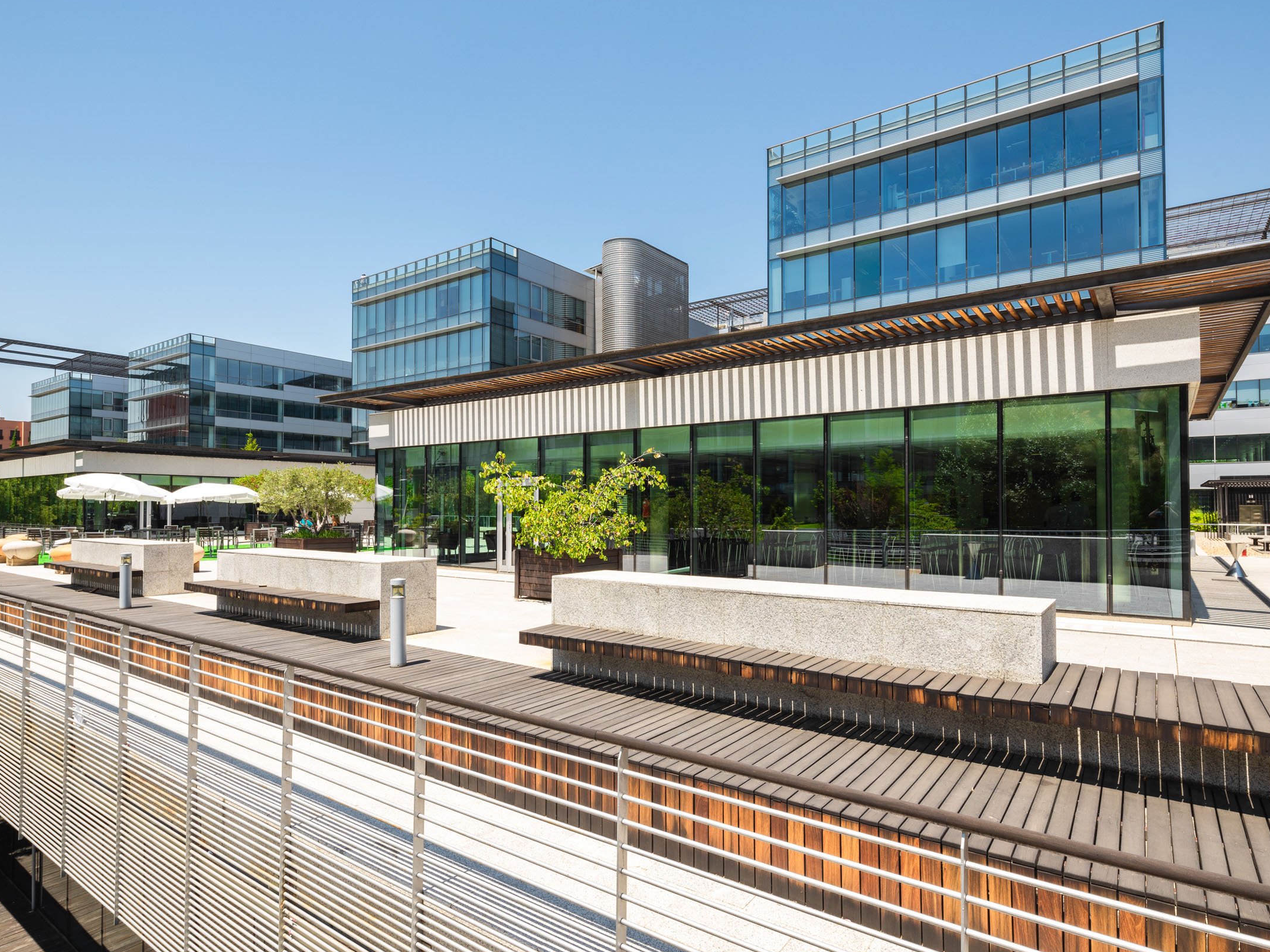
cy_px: 475
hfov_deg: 84.7
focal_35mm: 19
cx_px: 651
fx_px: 697
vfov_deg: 68.7
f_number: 16
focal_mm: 17
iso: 100
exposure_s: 1/40
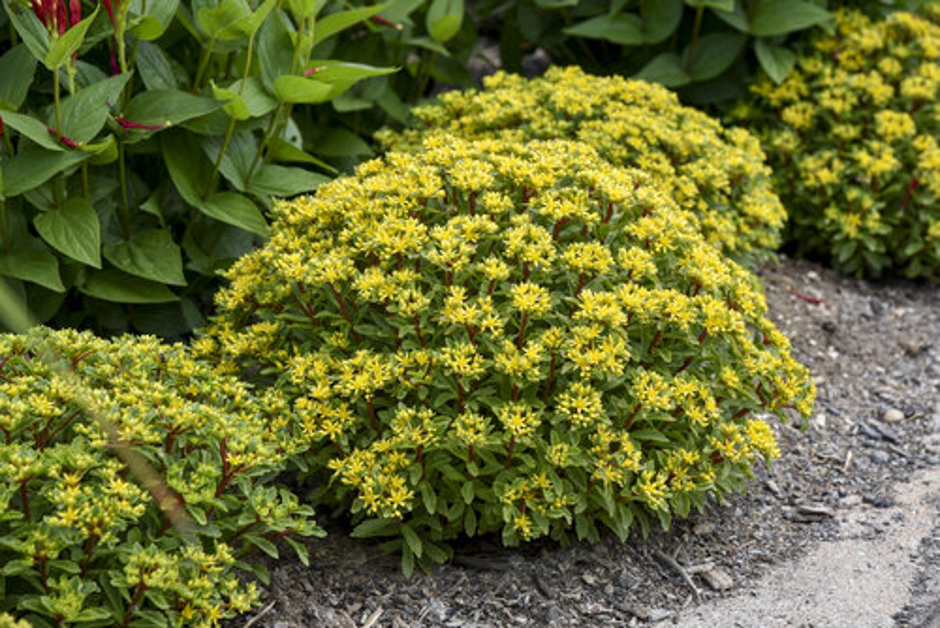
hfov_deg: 22.1
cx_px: 470
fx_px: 2404
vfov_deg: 14.9
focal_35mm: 92
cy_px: 314
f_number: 8
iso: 360
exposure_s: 1/250
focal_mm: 92
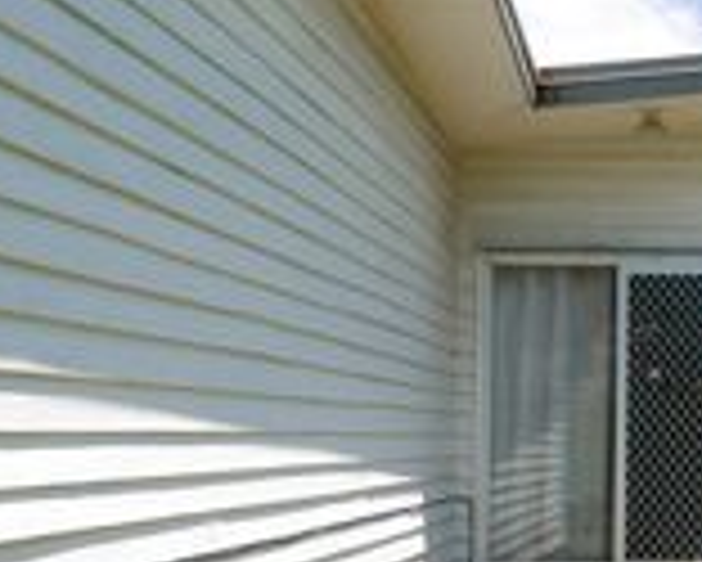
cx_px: 675
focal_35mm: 68
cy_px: 434
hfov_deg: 26.6
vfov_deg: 22.3
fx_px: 1414
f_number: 5.6
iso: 200
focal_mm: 10.9
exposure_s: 1/500
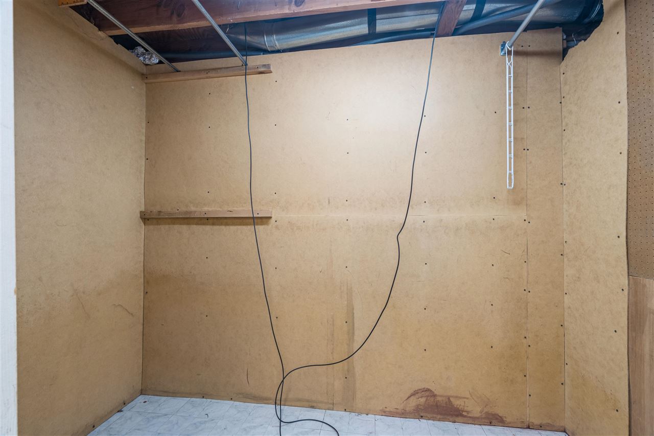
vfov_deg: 73.7
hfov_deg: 96.7
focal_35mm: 16
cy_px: 218
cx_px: 327
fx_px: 291
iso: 400
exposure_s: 1/2
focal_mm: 16
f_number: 10
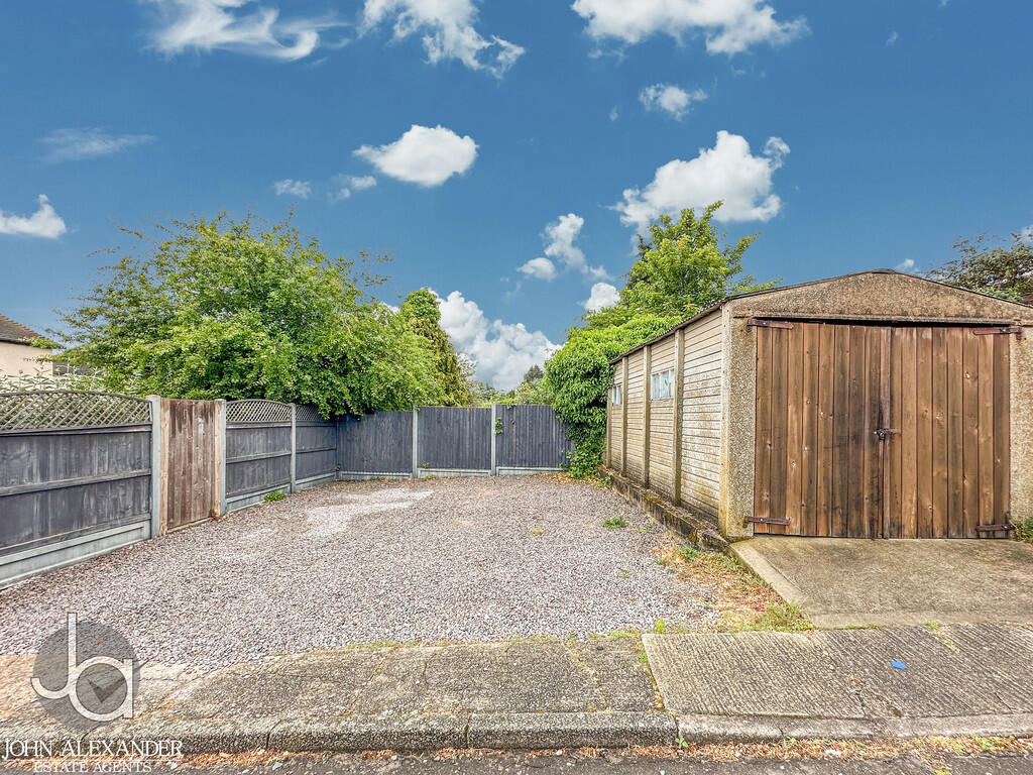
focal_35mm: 14
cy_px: 388
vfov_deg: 85.7
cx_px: 516
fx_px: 418
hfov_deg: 102.1
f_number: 2.2
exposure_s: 1/290
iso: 40
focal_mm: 2.22
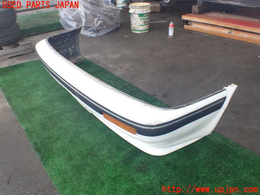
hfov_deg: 60.0
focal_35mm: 30
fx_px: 225
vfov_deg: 46.8
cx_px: 130
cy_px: 98
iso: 100
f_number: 3.2
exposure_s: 1/200
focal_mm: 5.4
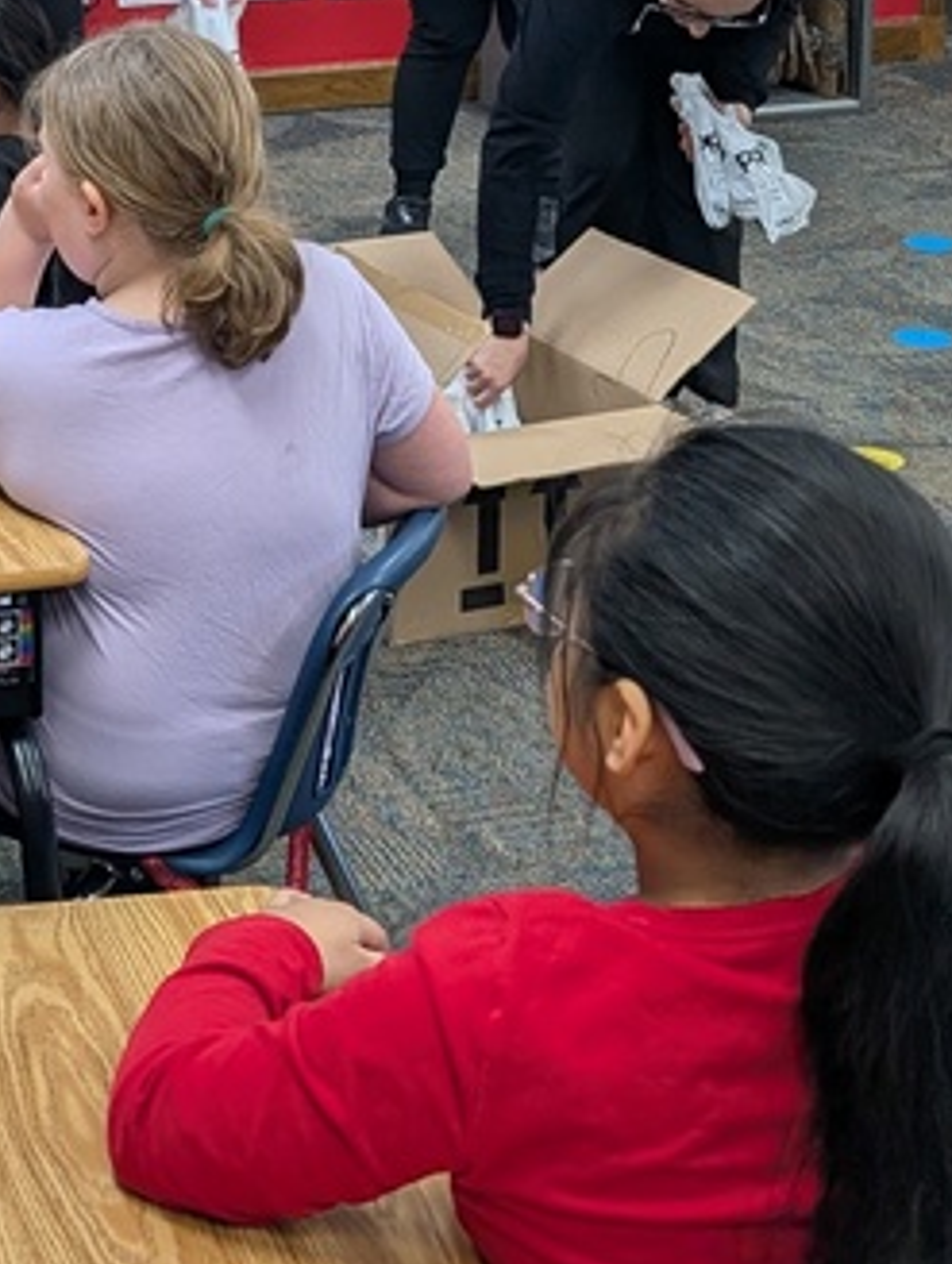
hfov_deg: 18.8
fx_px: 2743
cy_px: 39
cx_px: -121
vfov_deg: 24.9
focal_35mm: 75
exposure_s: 1/120
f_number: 1.68
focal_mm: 6.9
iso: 98
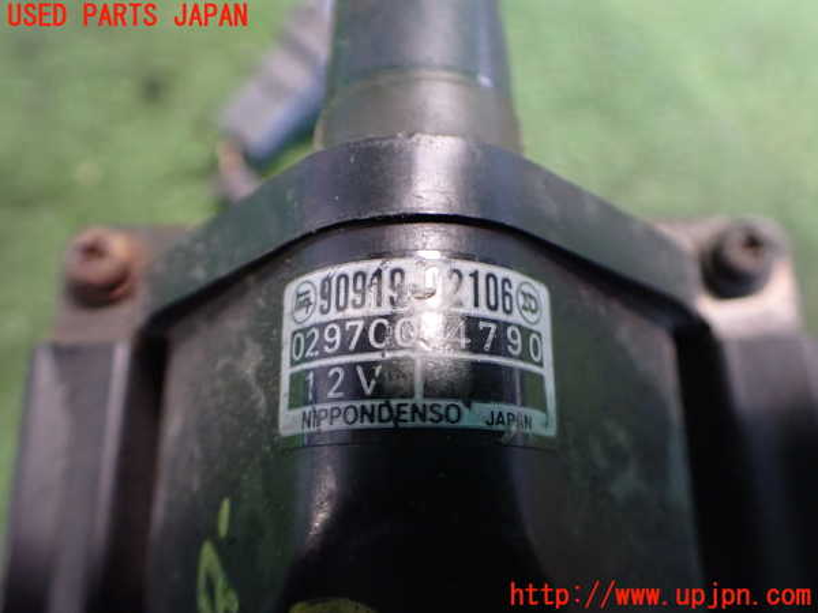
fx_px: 709
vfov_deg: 46.8
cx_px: 409
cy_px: 306
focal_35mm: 30
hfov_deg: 60.0
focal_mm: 5.4
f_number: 2.3
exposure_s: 1/30
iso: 800
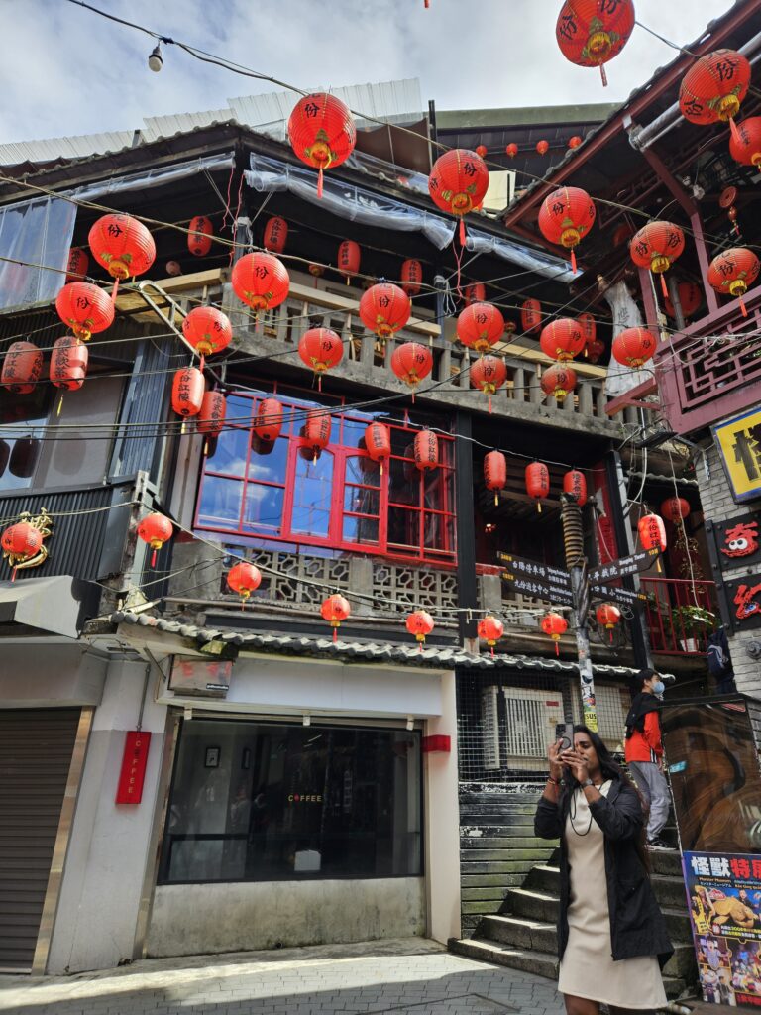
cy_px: 508
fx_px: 674
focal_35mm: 23
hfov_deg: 58.9
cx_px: 380
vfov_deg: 73.9
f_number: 1.8
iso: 25
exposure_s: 1/488
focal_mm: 5.4
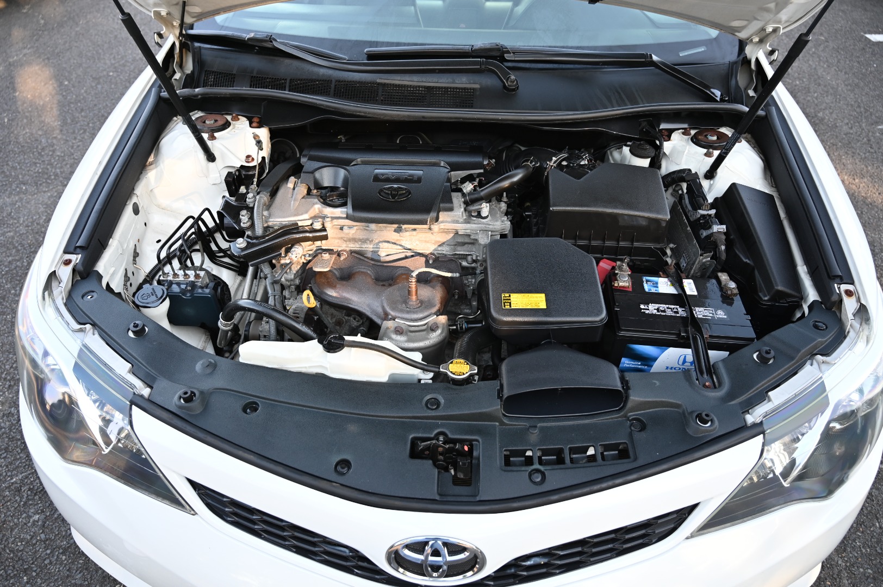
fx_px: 588
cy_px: 294
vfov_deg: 53.1
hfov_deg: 73.8
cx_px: 442
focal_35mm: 24
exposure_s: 1/160
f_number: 4
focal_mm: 24
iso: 400
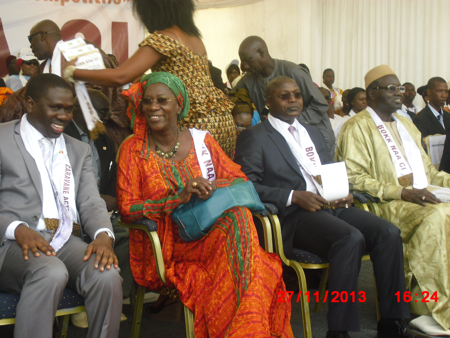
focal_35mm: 63
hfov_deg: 30.7
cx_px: 225
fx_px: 819
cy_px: 169
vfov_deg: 23.3
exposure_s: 1/100
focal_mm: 11.2
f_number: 4.2
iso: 100
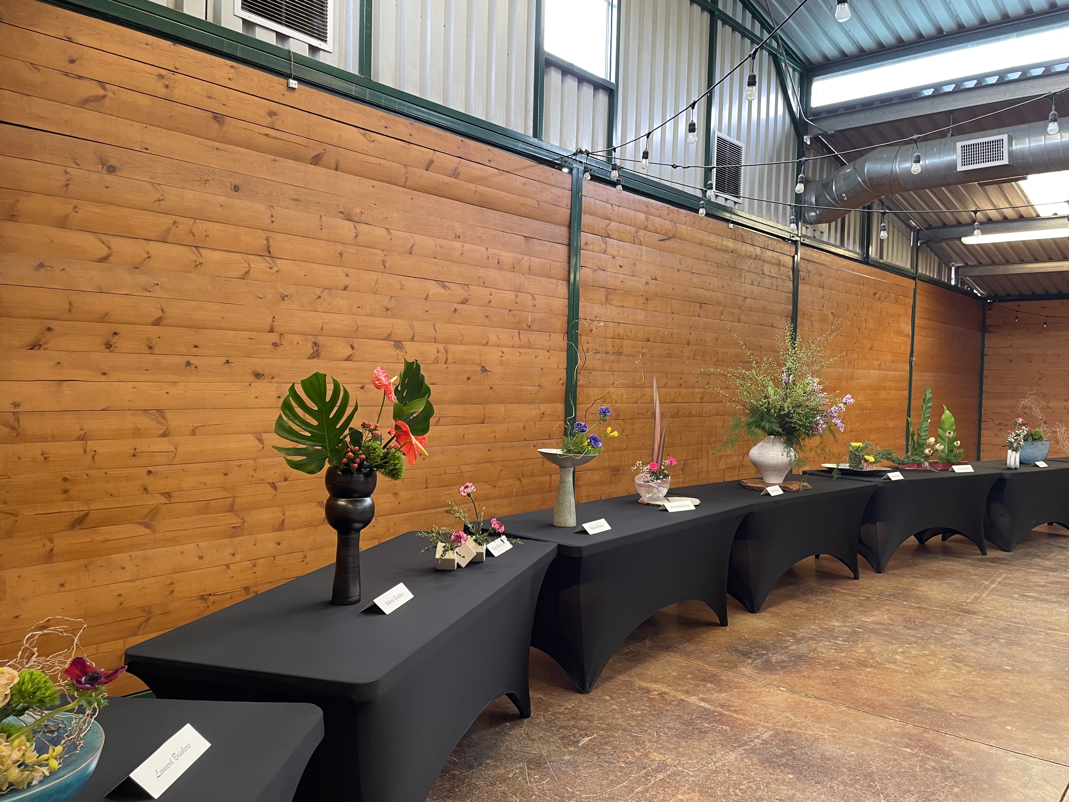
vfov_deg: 53.1
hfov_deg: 67.3
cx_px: 534
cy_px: 401
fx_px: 803
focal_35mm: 26
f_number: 1.6
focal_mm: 4.2
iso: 125
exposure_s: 1/60
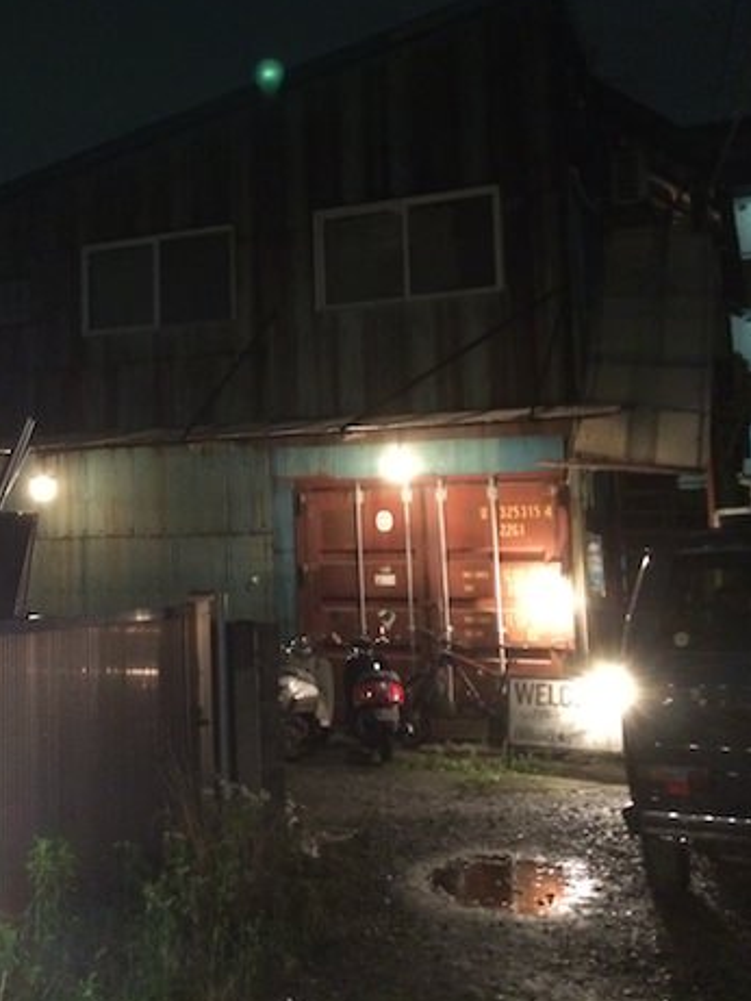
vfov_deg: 40.3
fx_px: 1359
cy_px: 421
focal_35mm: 47
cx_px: 16
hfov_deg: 29.1
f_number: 2.2
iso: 500
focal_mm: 4.12
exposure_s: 1/15
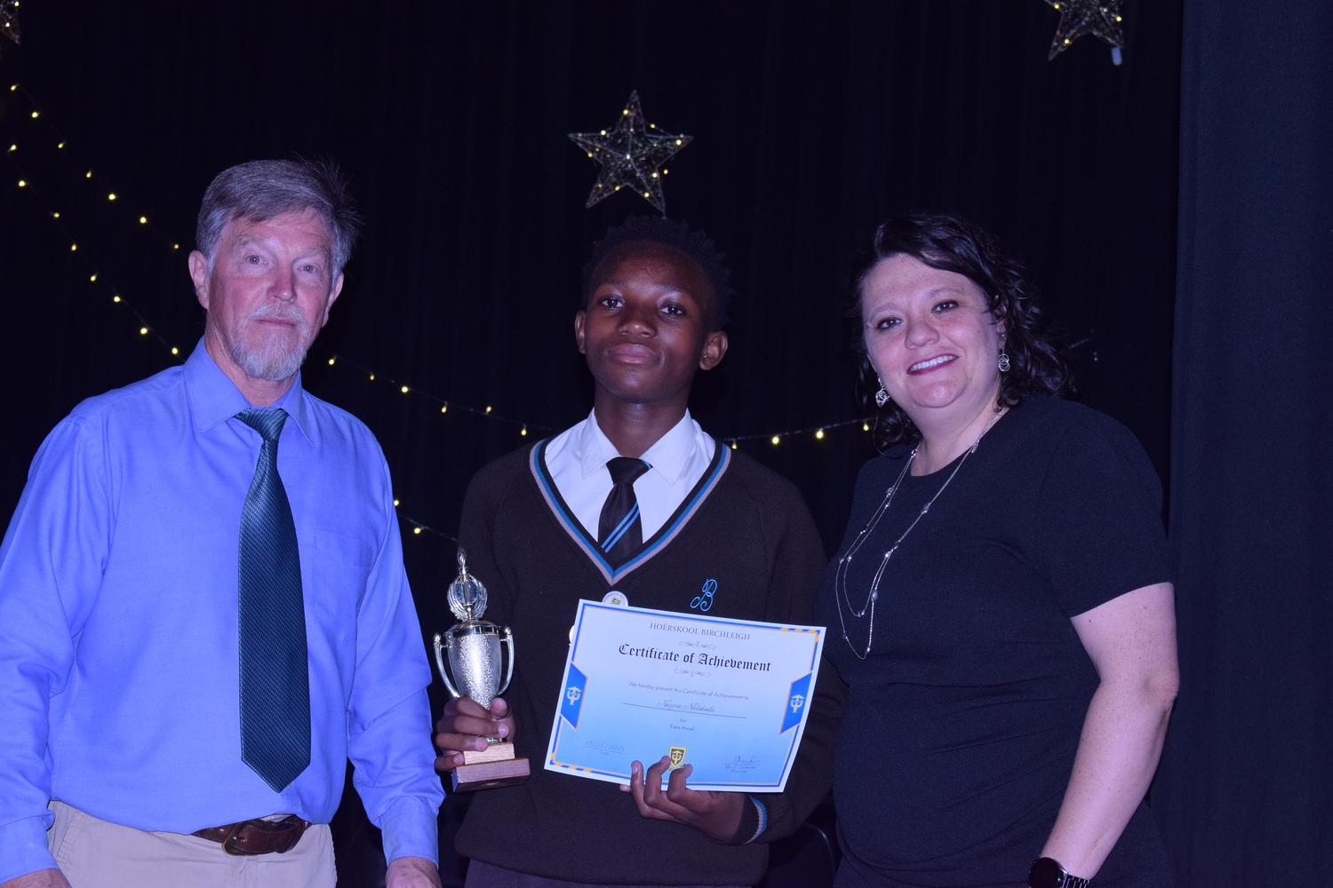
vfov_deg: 16.6
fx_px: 3055
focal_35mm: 82
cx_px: 666
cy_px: 444
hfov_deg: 24.6
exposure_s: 1/60
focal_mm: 55
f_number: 8
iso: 1000
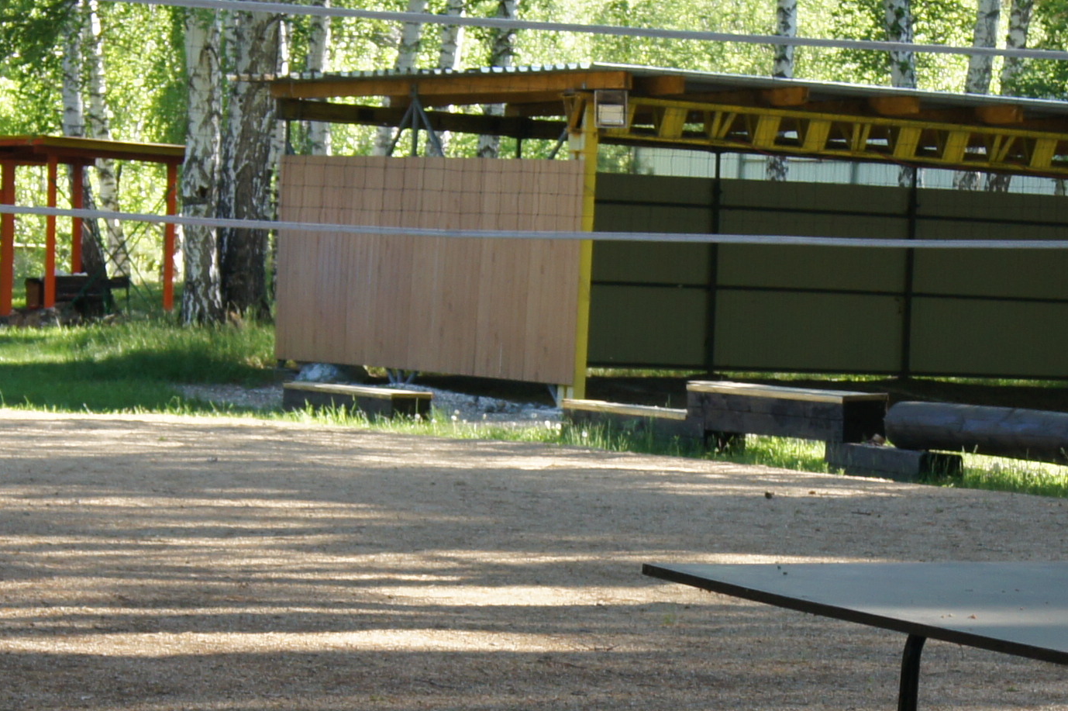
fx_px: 4151
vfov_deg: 9.8
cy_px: 582
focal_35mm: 140
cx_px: 670
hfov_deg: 14.6
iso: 200
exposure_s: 1/60
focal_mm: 28
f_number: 7.1
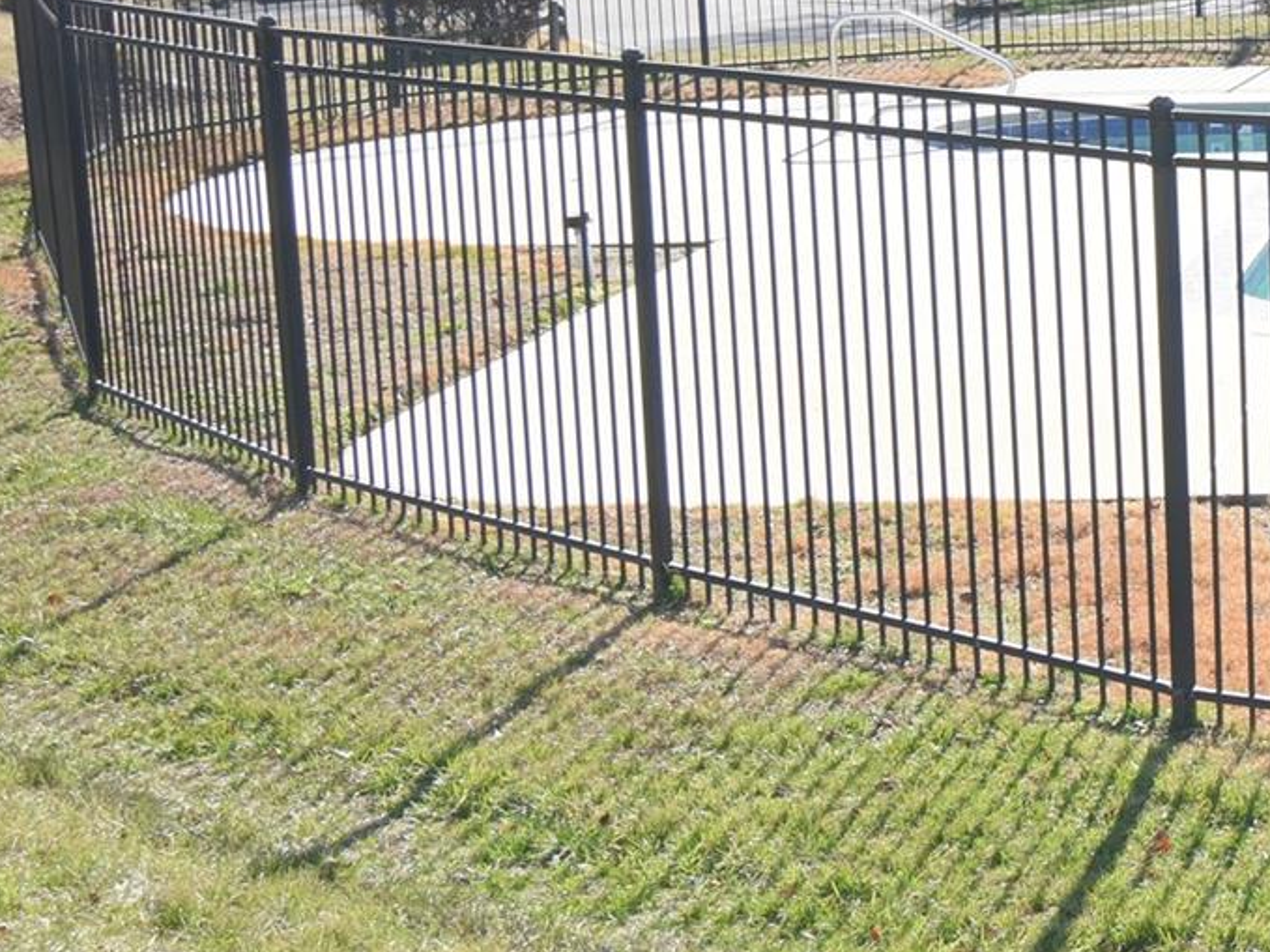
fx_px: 3191
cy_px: 139
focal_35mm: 87
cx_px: 1874
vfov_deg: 16.8
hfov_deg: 19.7
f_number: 7.1
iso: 200
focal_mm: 20
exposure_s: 1/250
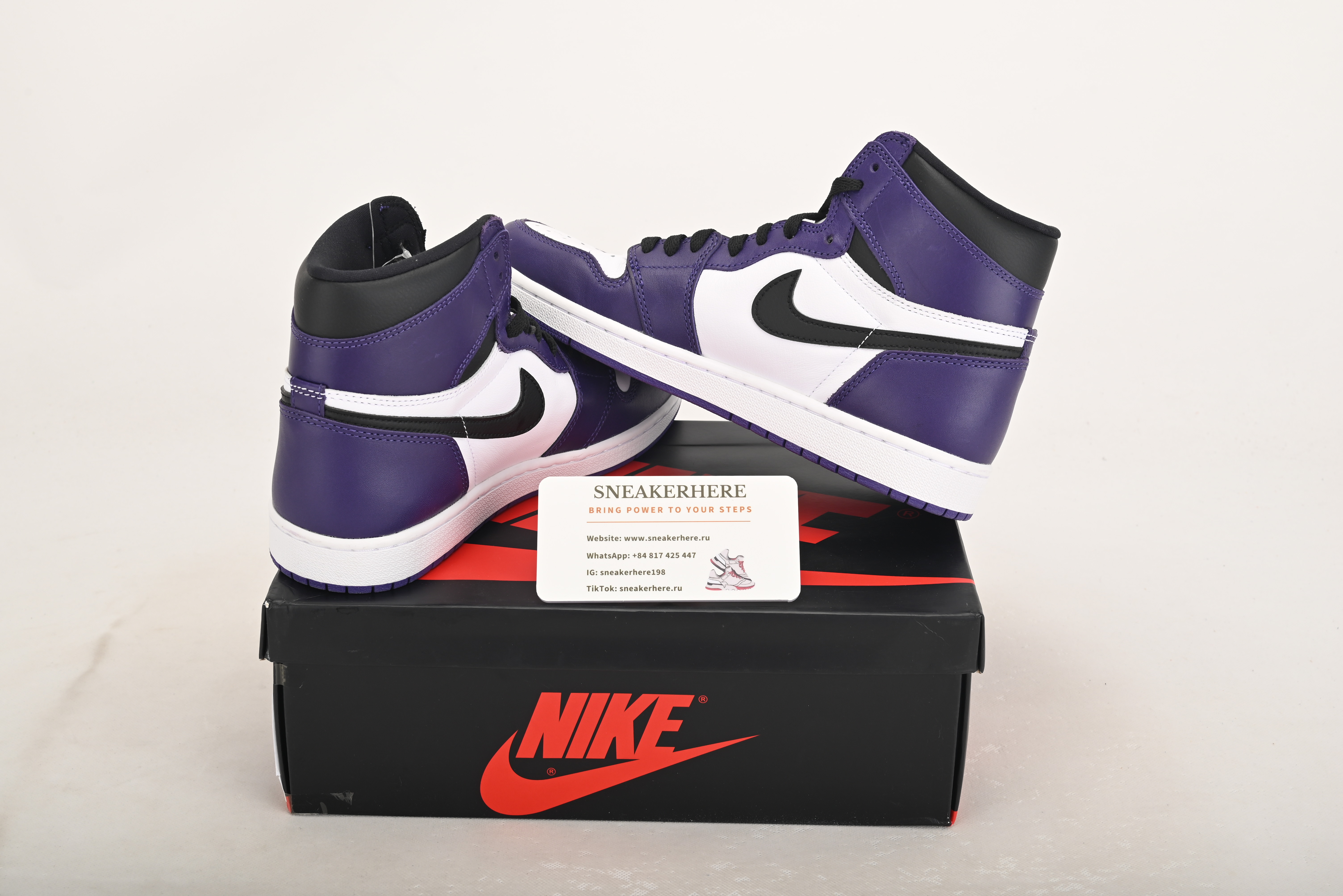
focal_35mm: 48
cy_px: 448
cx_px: 672
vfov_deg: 28.1
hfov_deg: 41.1
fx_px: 1791
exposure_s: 1/200
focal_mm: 48
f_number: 11
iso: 100
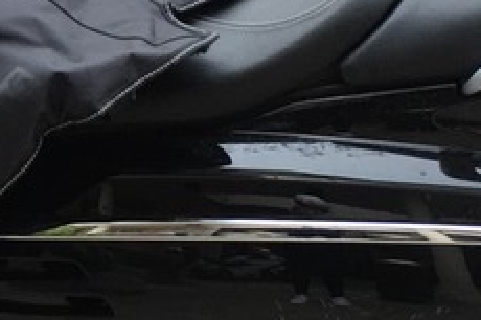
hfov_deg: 12.1
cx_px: 2
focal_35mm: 168
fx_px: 2243
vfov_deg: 8.2
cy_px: 90
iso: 40
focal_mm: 4.15
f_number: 2.2
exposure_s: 1/100
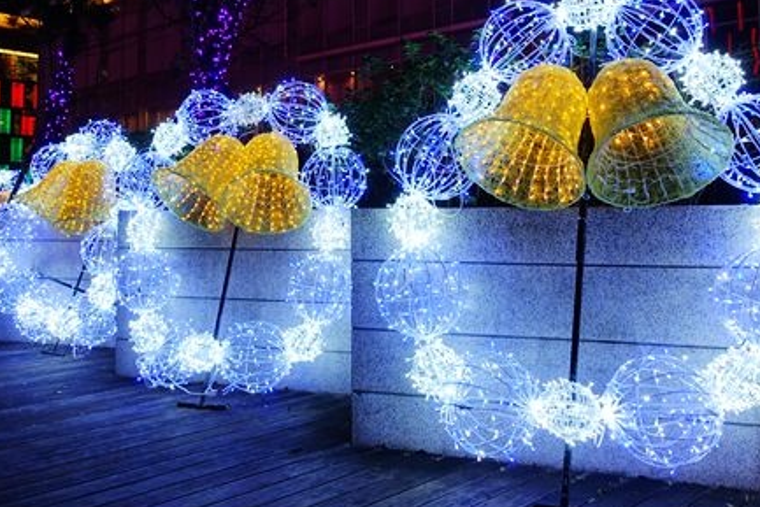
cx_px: 325
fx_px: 760
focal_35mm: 36
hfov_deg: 52.9
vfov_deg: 36.4
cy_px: 155
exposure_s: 1/30
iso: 125
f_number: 2.5
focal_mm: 8.8
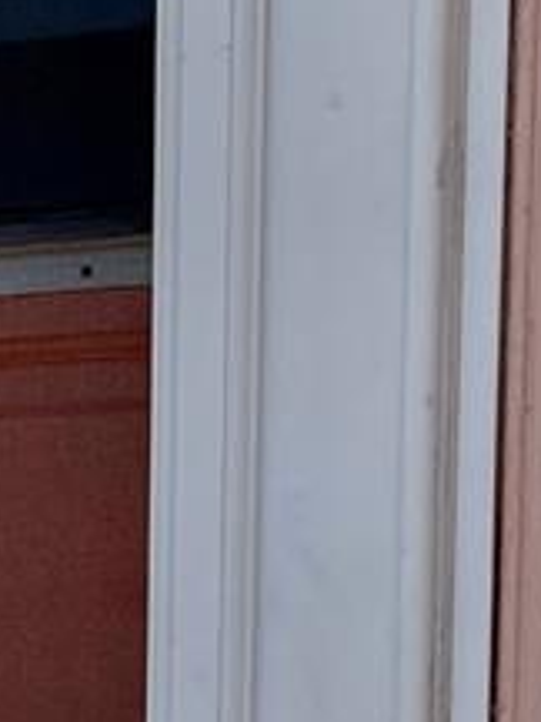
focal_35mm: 139
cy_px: 1243
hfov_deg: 10.1
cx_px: -394
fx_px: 2897
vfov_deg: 13.0
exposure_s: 1/7407
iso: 32
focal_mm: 5.1
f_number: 1.6
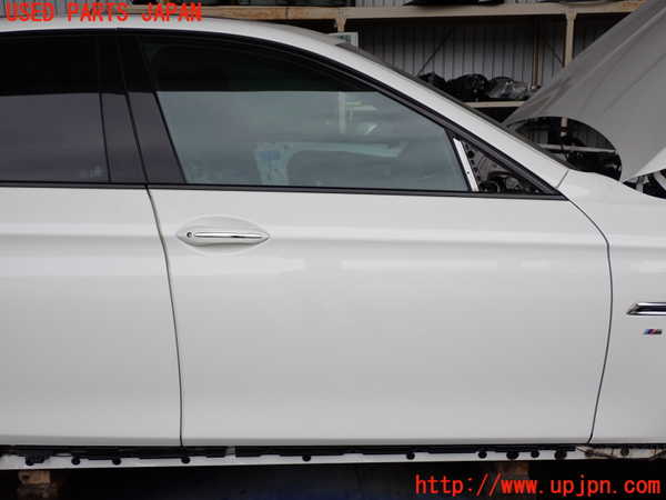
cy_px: 250
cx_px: 333
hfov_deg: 51.4
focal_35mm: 36
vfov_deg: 39.7
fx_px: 693
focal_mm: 6.37
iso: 100
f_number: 2.5
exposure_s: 1/800
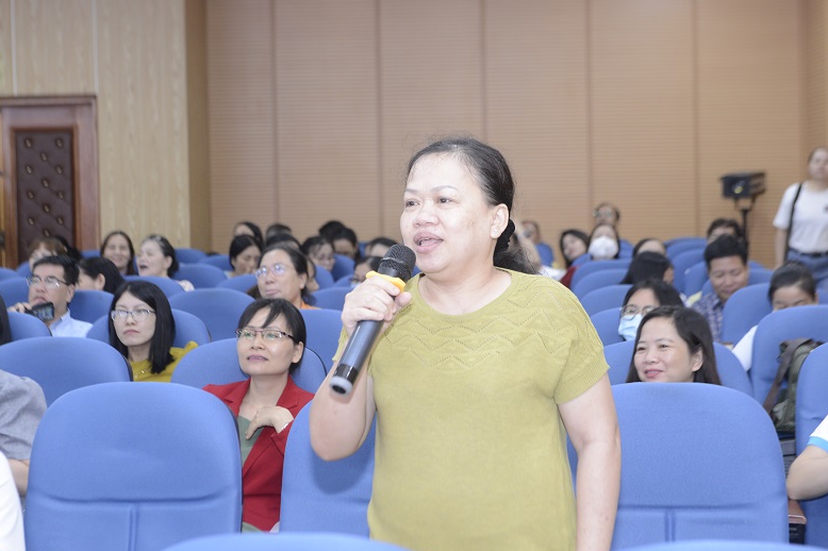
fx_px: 1655
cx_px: 404
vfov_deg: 18.9
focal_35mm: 72
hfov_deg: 28.1
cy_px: 280
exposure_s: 1/60
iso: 1600
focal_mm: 70
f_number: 5.6
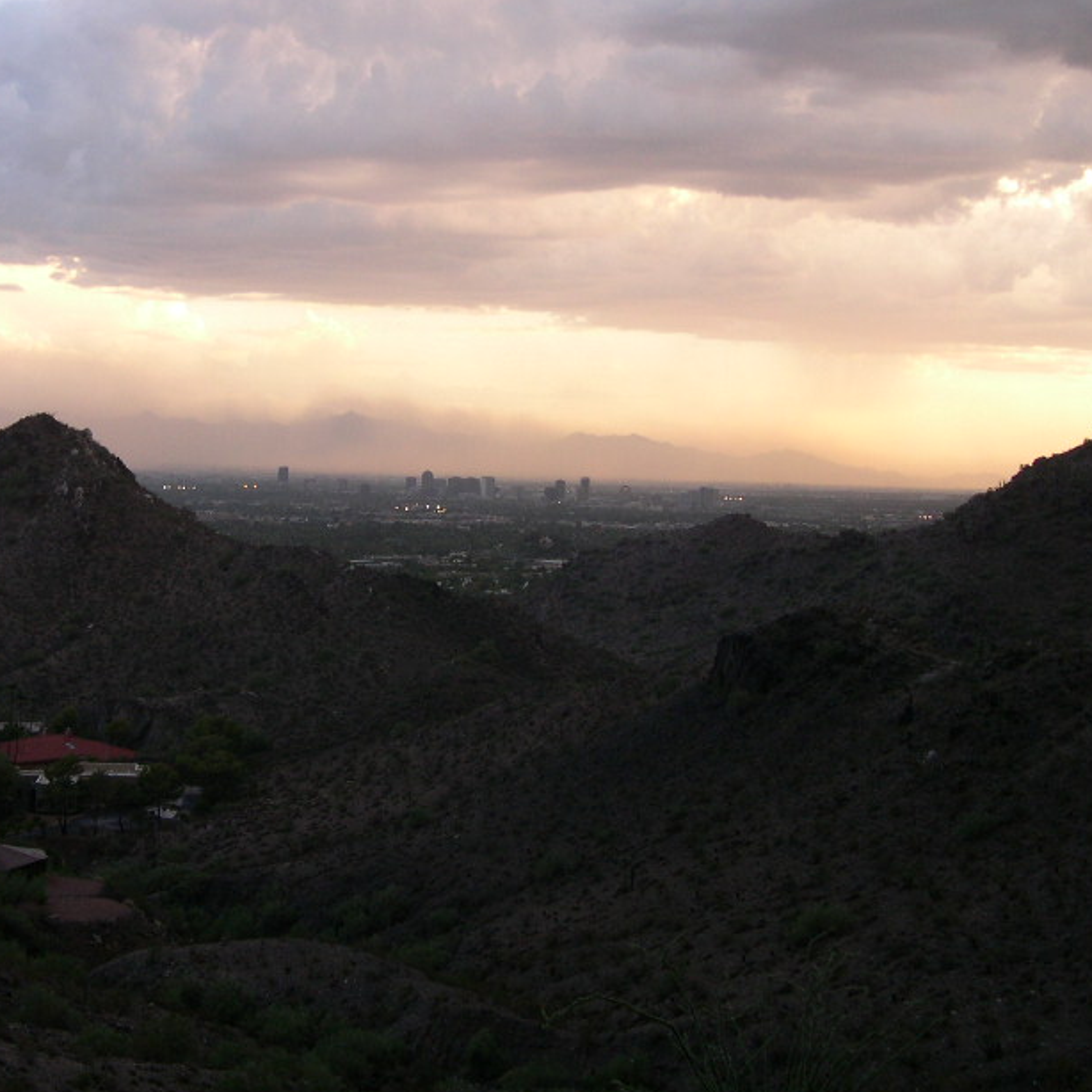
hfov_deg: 30.1
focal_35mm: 56
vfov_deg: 30.5
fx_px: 1999
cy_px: 422
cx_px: 290
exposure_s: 1/77.3
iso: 100
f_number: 2.8
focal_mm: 8
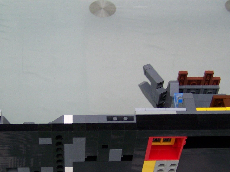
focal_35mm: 75
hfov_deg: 25.8
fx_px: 498
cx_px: 71
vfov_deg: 19.5
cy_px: 125
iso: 64
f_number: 2.8
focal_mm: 6.3
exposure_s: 1/125
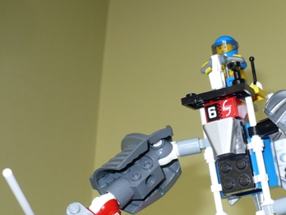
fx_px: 562
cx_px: 247
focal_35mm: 68
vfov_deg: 21.5
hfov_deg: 27.7
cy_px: 153
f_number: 2.8
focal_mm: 6.1
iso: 100
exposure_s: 1/30
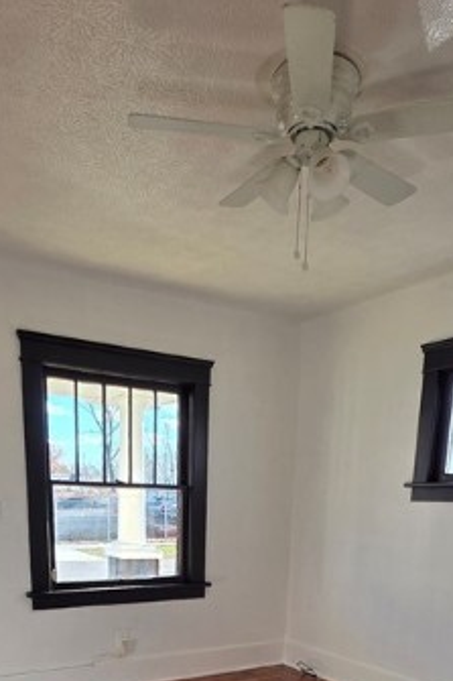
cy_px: 644
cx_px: 219
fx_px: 586
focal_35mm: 31
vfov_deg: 51.3
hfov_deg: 42.3
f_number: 1.9
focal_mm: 2.2
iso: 40
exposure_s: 1/262
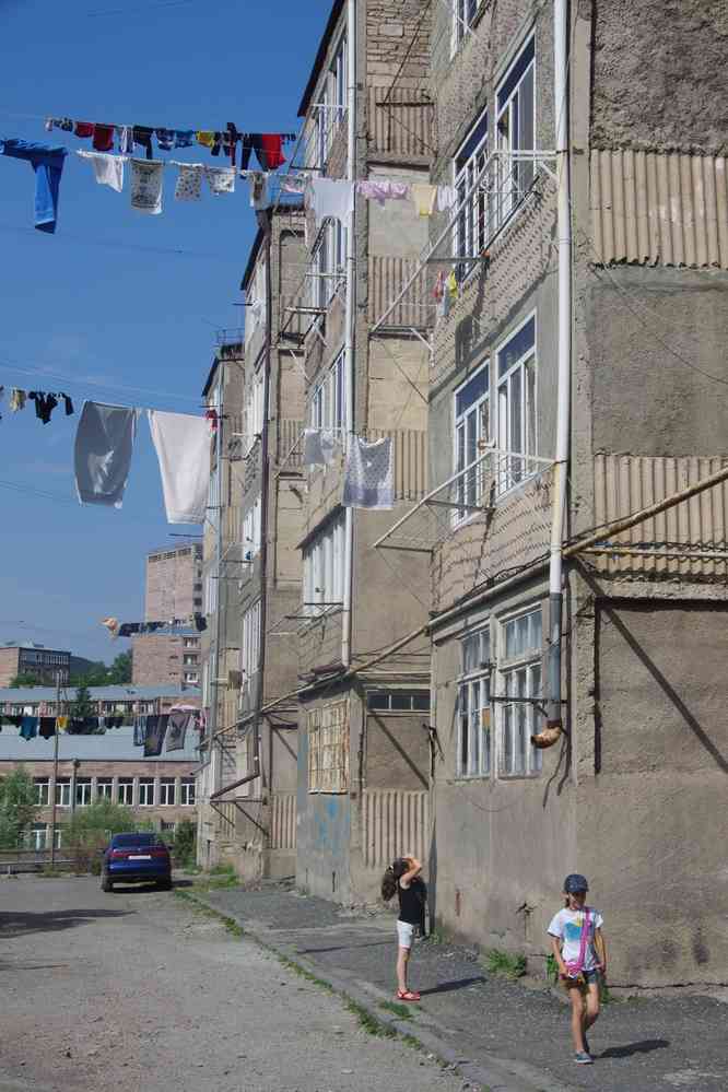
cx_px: 364
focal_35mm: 52
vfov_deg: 37.9
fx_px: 1592
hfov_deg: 25.8
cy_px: 546
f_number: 11
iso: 200
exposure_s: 1/125
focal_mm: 35
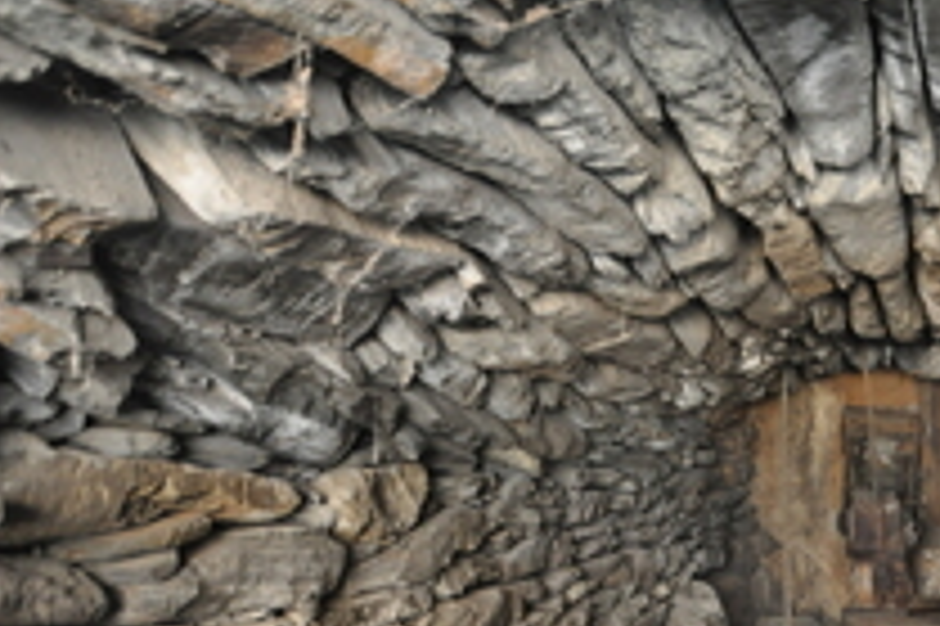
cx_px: 868
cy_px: 356
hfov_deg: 39.3
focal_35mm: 46
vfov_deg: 29.2
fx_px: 1200
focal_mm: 16
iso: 800
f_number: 3.5
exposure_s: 1/13
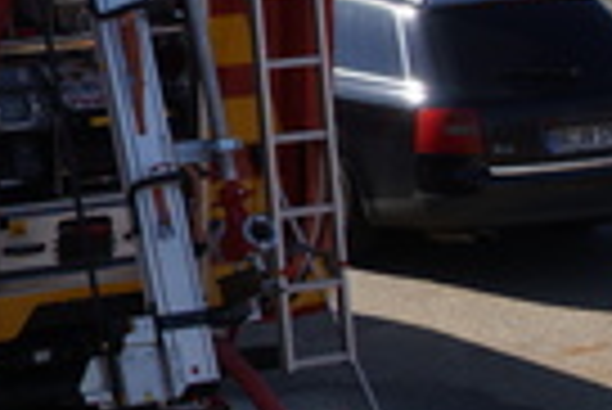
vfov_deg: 8.9
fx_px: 2629
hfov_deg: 12.7
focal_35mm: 154
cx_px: -252
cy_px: -2
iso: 160
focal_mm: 35
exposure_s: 1/200
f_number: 8
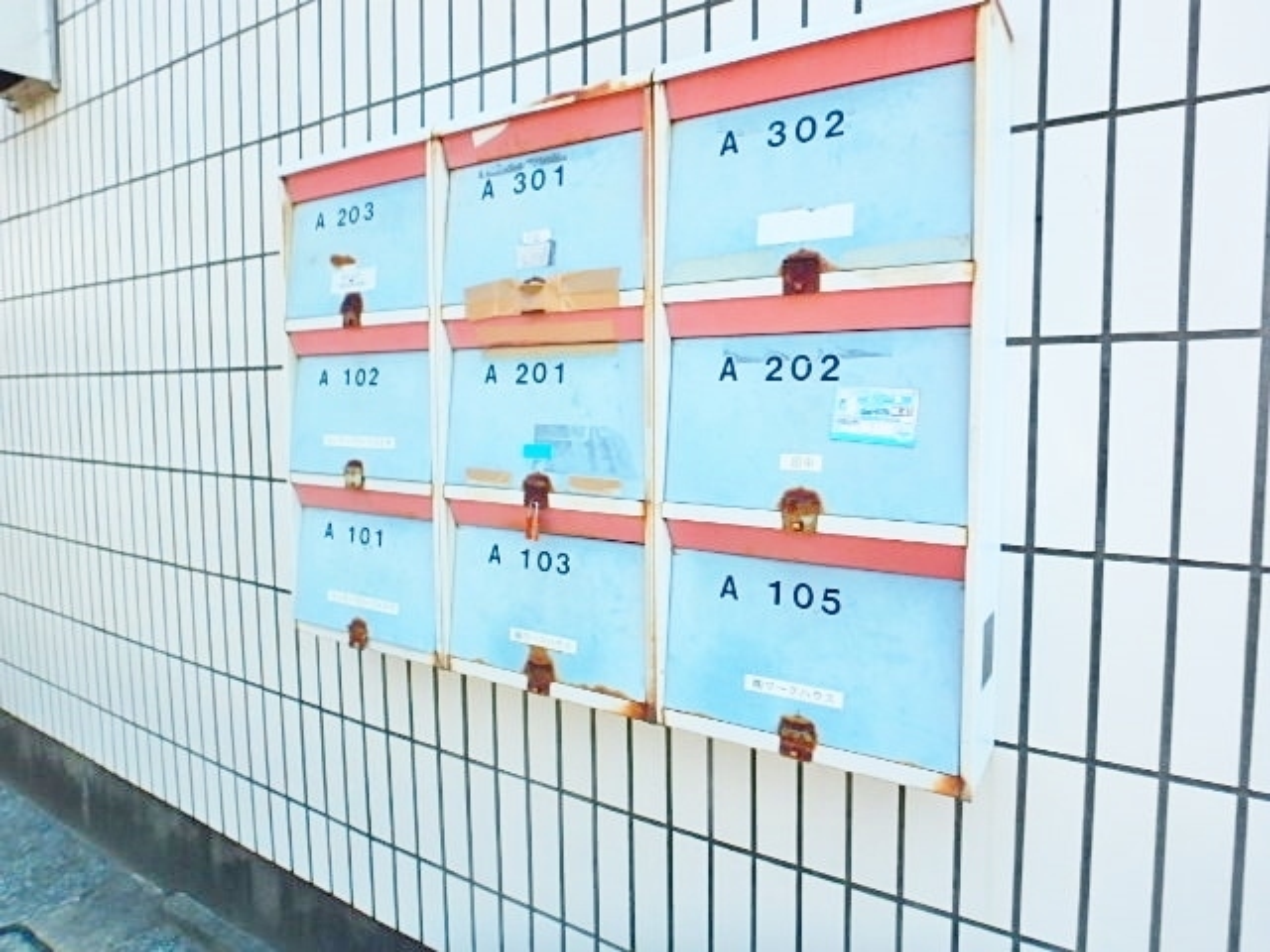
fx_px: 770
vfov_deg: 63.4
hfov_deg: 79.0
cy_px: 476
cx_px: 635
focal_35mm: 21
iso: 125
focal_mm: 3.7
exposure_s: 1/400
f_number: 3.5
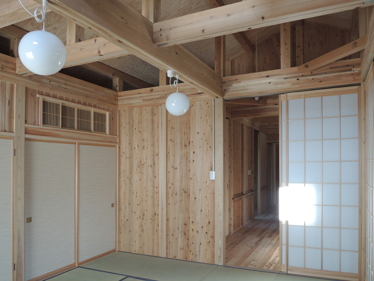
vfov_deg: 49.8
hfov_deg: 63.4
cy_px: 140
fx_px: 303
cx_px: 187
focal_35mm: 28
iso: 100
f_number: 2.8
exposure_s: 1/50
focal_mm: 5
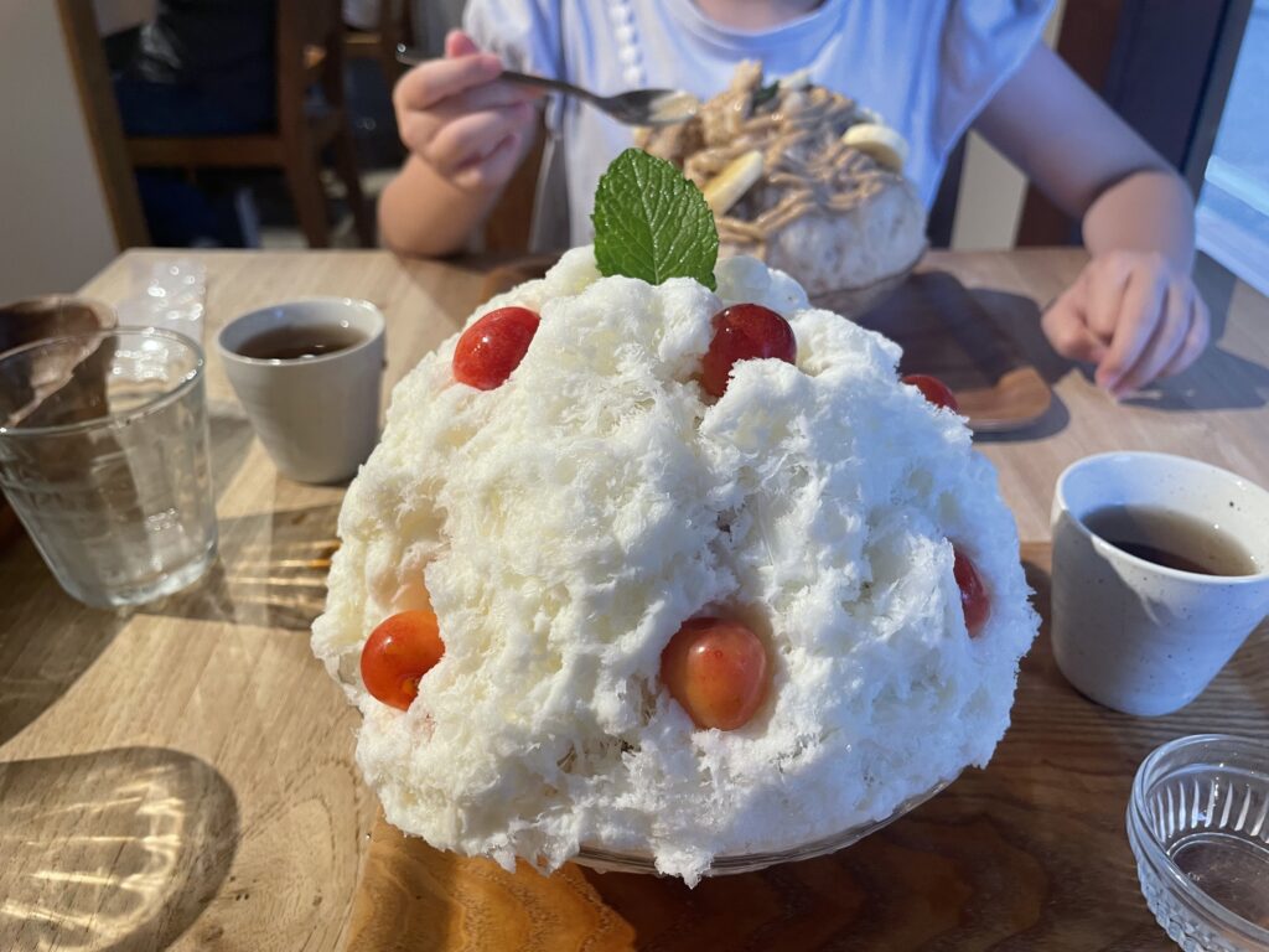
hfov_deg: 67.3
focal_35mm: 26
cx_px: 634
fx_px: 953
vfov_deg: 53.1
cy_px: 476
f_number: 1.6
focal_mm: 4.2
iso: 80
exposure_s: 1/50
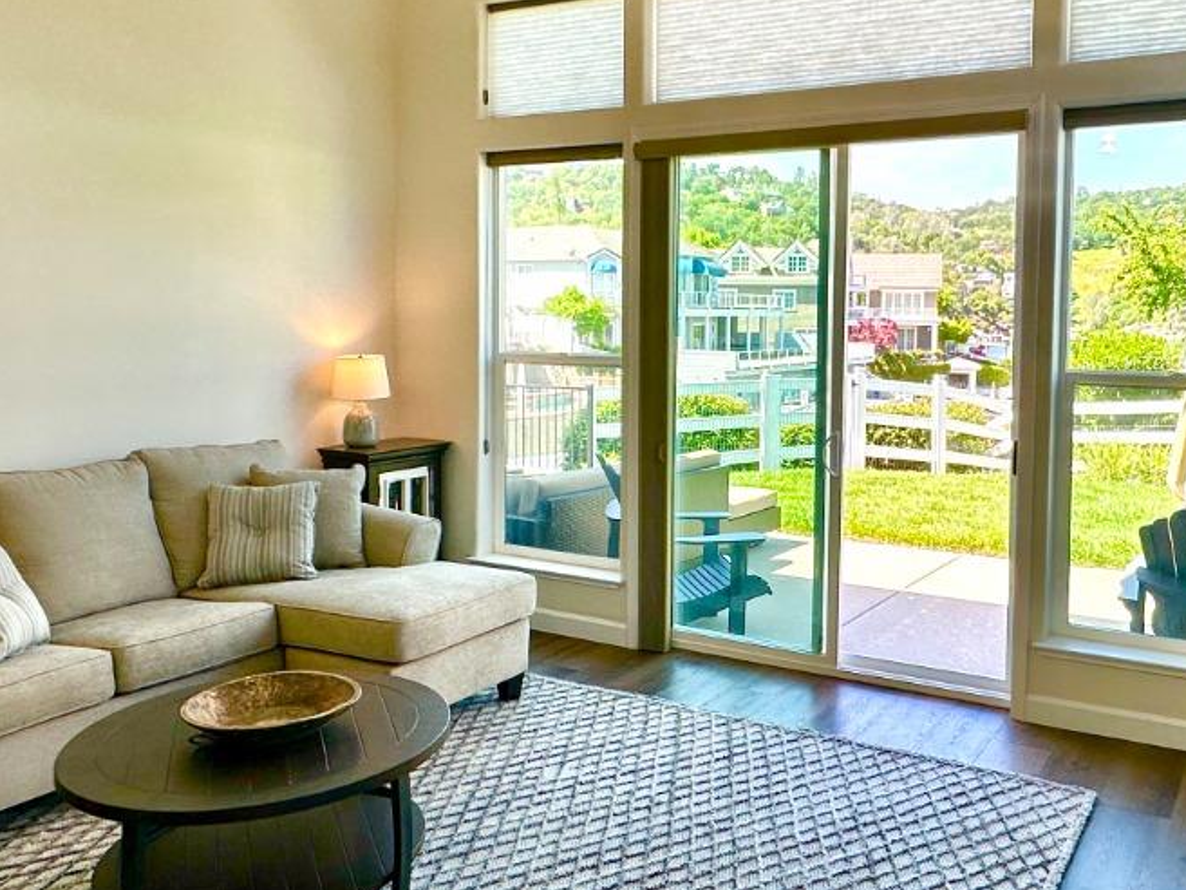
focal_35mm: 32
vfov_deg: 44.0
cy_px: 370
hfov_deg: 56.1
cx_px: 745
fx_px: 1096
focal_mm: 2.22
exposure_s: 1/323
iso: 40
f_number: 2.2
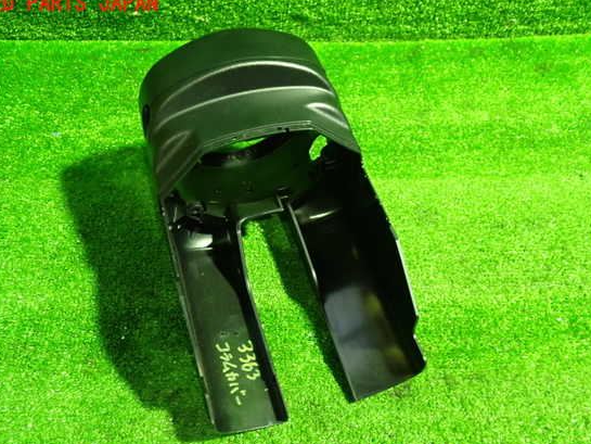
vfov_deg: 42.9
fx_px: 564
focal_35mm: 33
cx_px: 286
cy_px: 234
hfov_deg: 55.3
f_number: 2.3
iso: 800
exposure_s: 1/25
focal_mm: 5.4
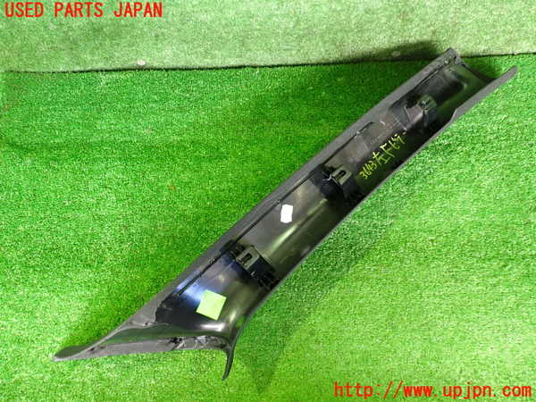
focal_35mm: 30
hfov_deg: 60.0
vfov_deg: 46.8
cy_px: 201
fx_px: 465
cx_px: 268
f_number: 2.3
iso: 800
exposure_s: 1/30
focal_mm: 5.4
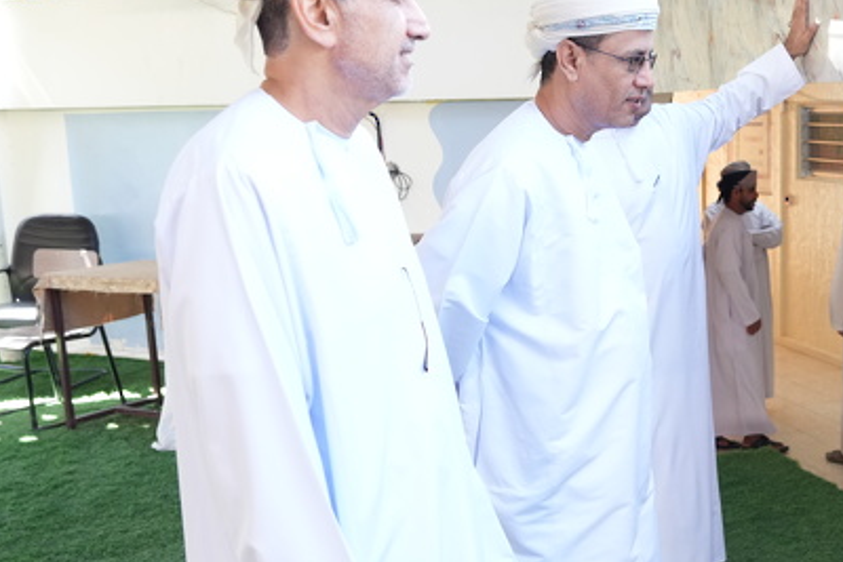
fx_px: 1124
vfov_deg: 28.0
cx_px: 763
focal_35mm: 48
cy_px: 353
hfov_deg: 38.2
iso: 1250
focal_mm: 24
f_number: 4
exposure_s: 1/160
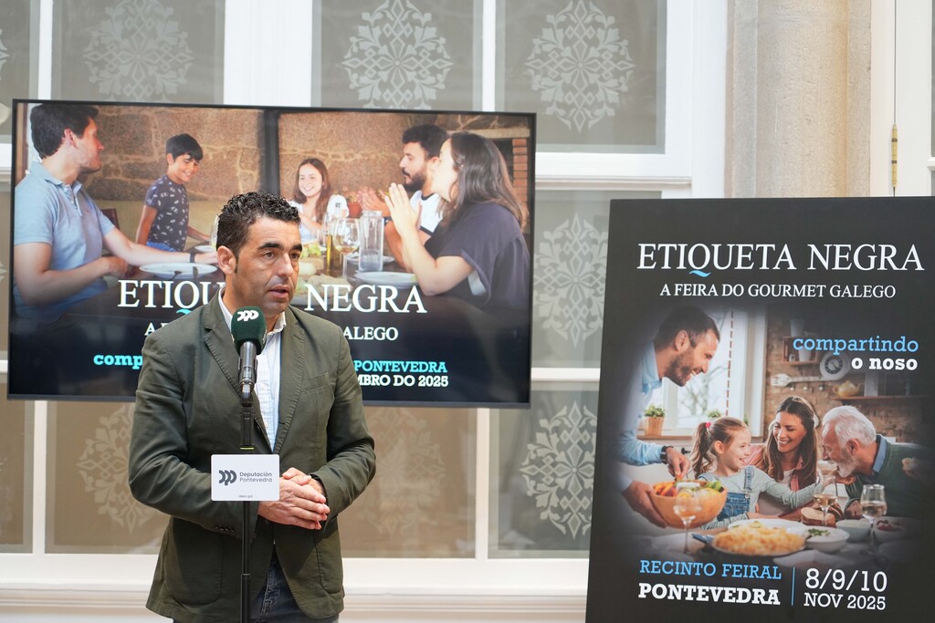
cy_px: 312
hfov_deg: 19.5
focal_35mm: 105
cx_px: 468
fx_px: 2727
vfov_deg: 13.0
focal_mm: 105
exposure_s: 1/125
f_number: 4
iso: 2000
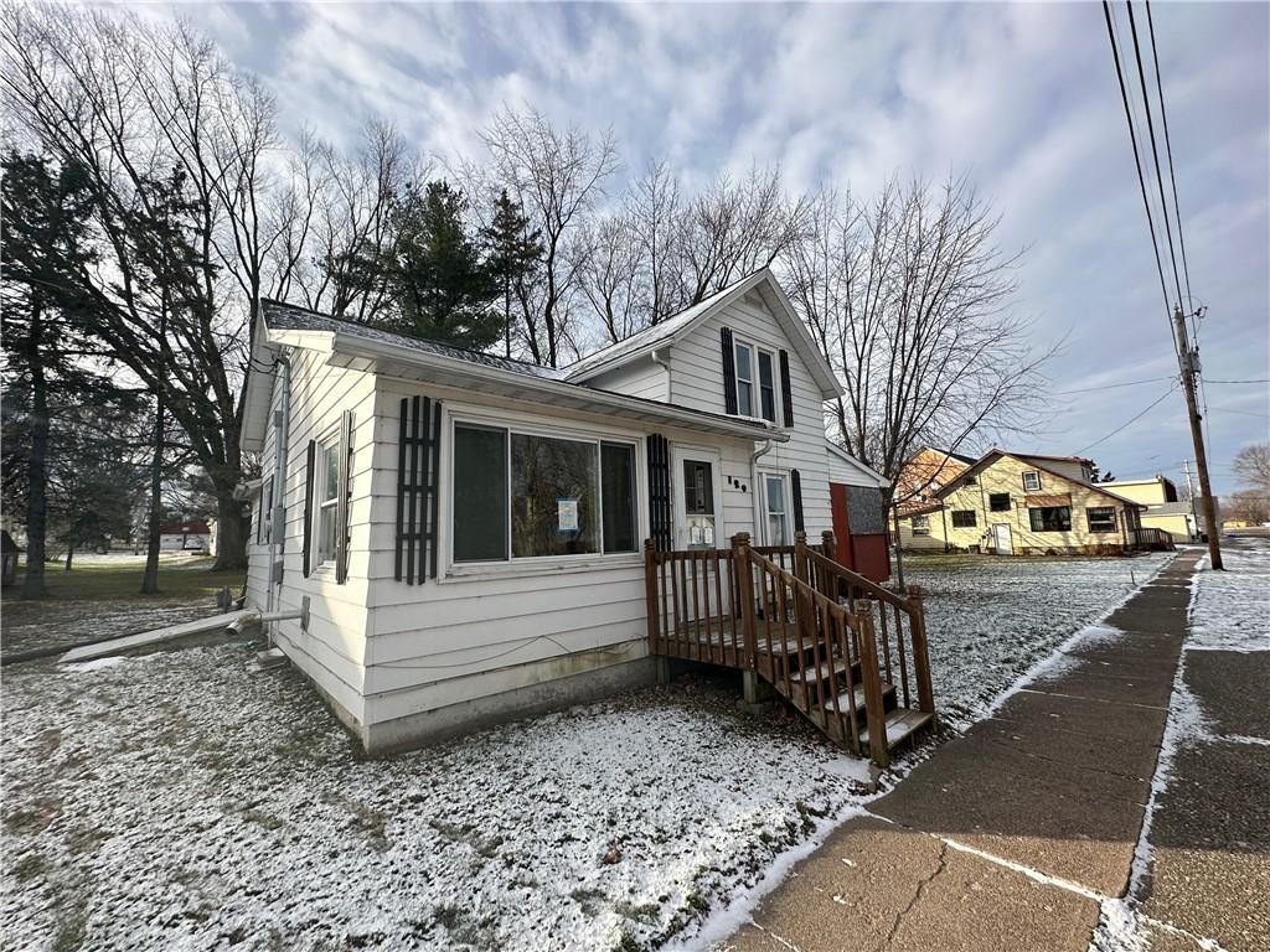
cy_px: 476
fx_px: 514
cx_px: 635
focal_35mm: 14
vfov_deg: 85.7
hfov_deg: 102.1
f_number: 2.2
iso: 40
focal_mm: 2.22
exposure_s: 1/764
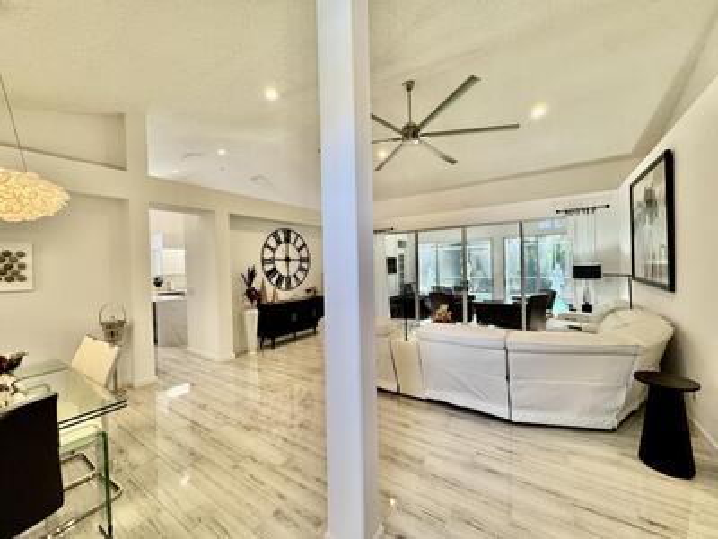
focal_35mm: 14
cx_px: 359
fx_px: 290
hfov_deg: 102.1
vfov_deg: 85.7
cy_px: 270
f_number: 2.2
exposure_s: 1/120
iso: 125
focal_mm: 2.22
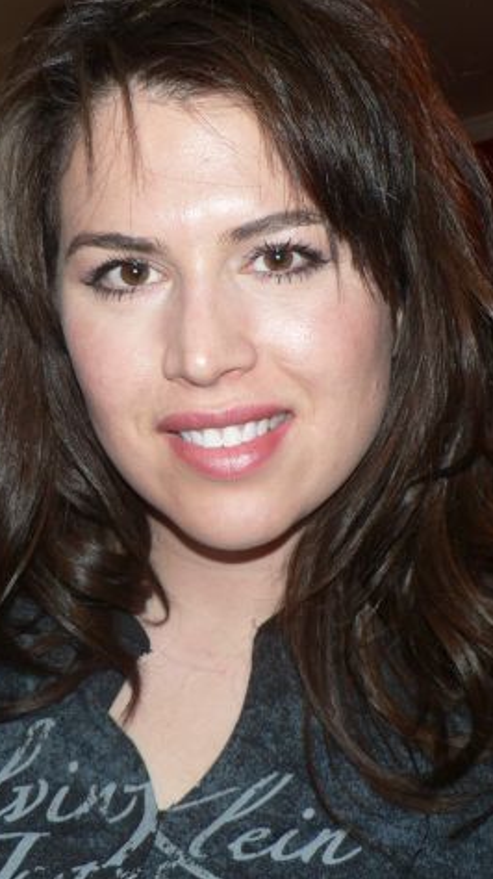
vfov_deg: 39.2
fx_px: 1234
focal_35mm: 53
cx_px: 182
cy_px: 438
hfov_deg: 22.5
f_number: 2.8
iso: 100
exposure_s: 1/60
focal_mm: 6
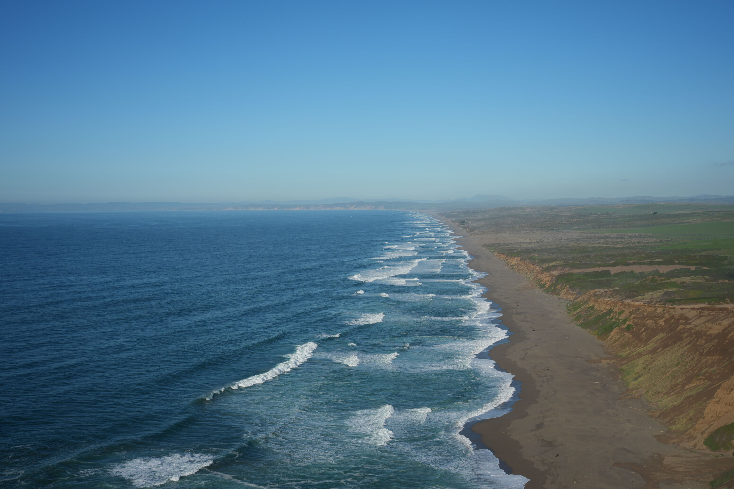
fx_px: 856
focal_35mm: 42
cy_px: 244
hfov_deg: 46.4
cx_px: 367
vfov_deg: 31.9
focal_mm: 42
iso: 100
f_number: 5.6
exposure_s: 1/1000
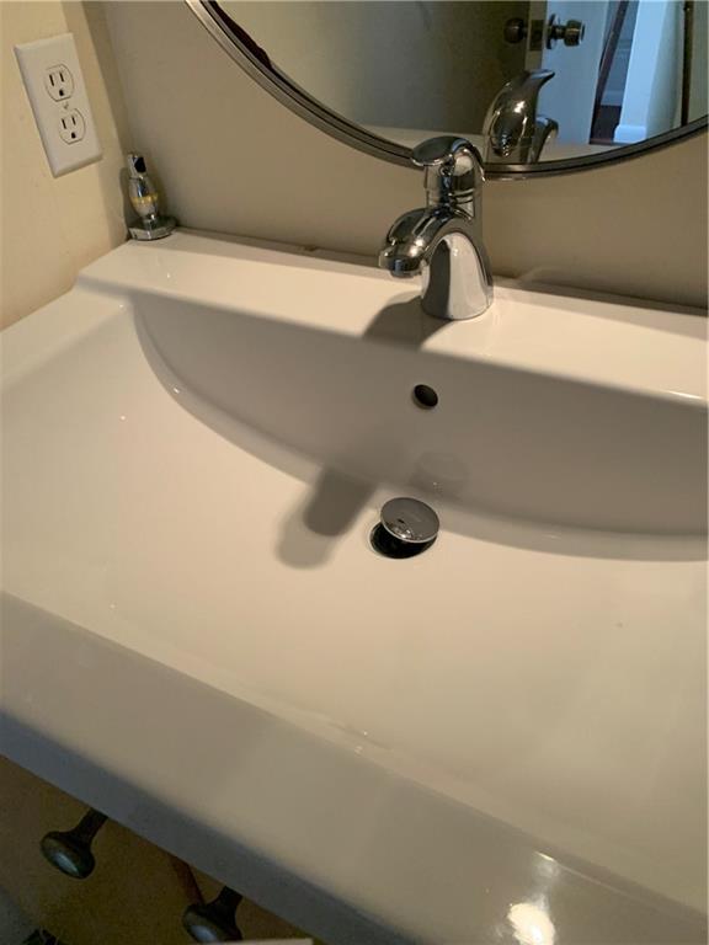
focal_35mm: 26
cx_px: 354
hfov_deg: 53.1
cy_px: 472
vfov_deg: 67.3
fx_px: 710
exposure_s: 1/60
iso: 320
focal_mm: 4.25
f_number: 1.8
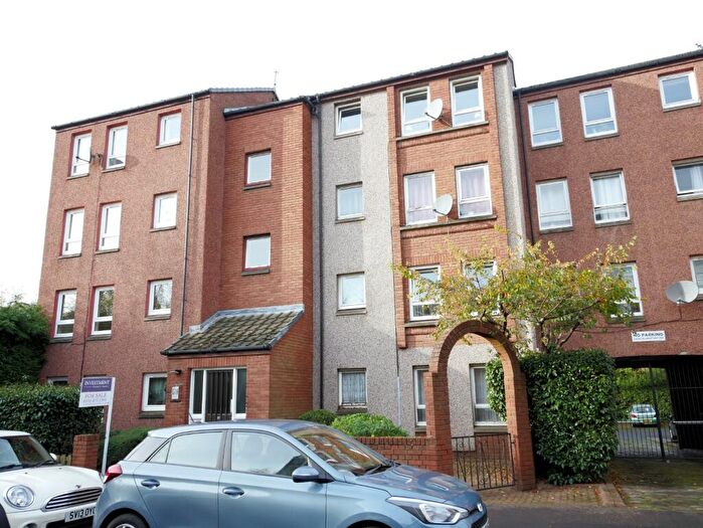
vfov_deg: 49.8
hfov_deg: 63.4
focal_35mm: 28
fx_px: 569
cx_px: 352
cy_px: 264
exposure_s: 1/125
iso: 200
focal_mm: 14
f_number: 4.5
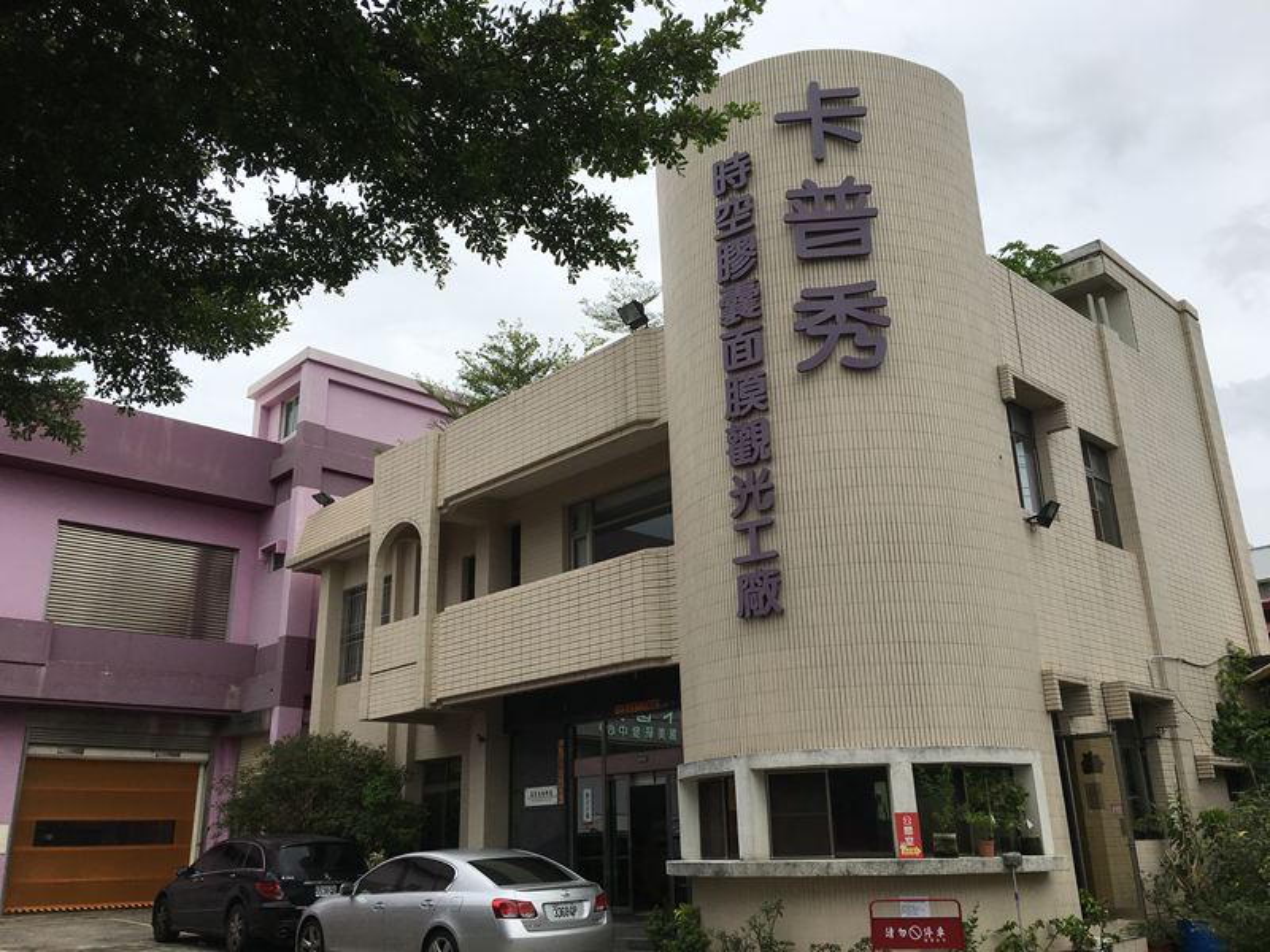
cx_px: 635
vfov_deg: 48.2
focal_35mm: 29
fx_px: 1064
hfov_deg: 61.7
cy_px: 476
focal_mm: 4.15
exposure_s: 1/2404
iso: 25
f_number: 2.2
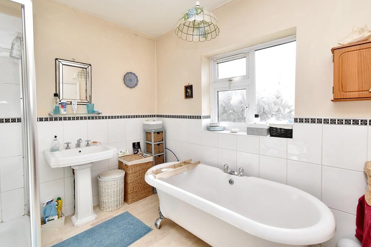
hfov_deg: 96.7
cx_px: 188
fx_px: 165
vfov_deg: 73.7
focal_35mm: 16
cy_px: 118
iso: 800
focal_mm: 10
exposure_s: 1/200
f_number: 7.1
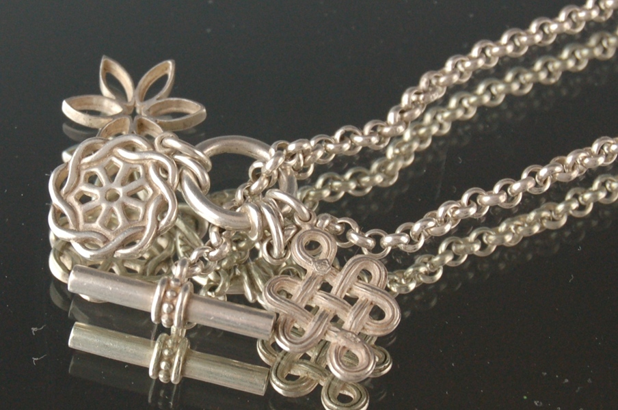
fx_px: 1414
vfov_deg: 16.5
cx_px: 309
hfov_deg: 24.7
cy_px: 205
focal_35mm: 82
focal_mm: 55
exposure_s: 1/100
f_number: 5.6
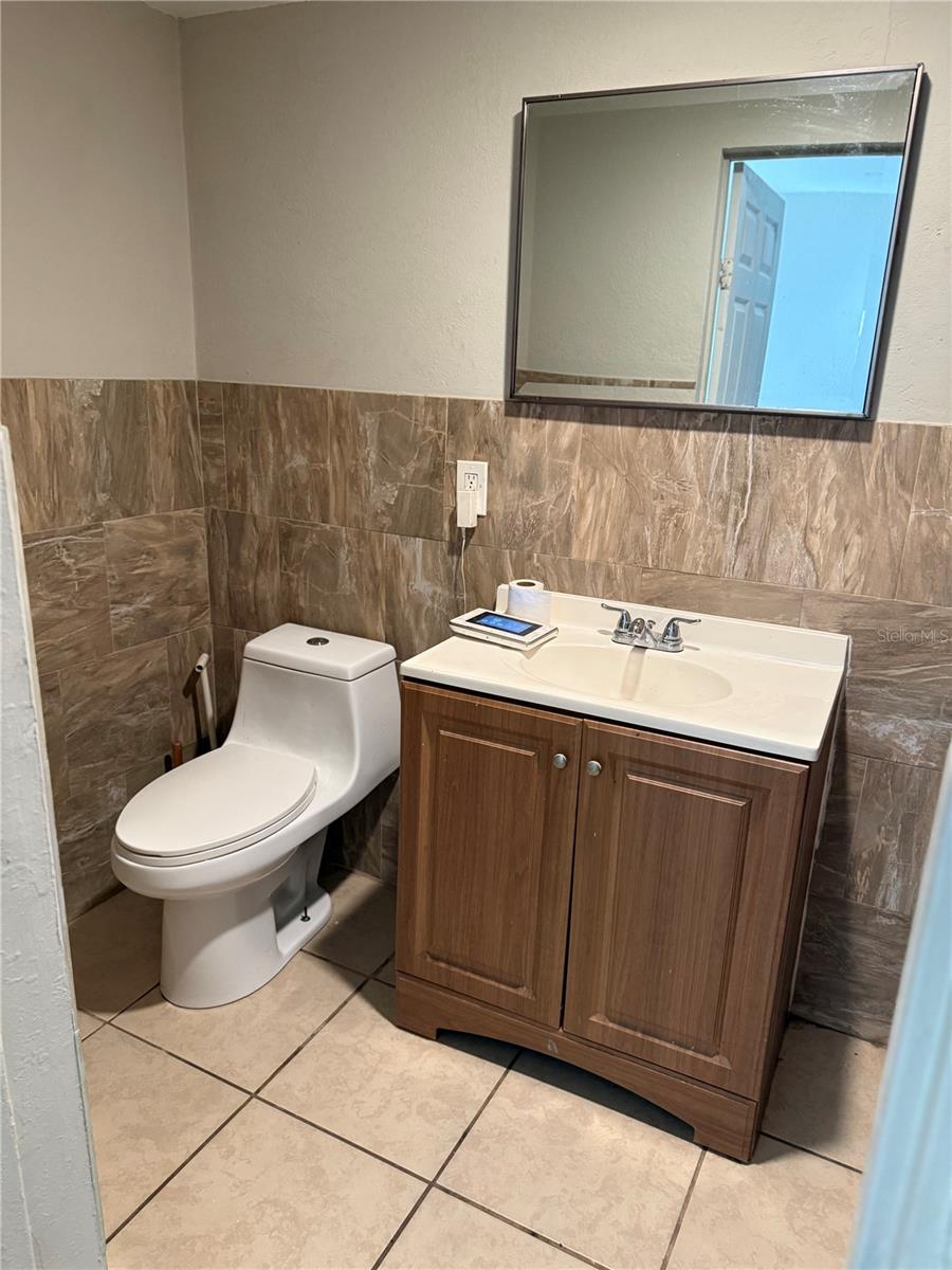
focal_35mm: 24
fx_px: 880
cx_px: 476
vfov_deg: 71.6
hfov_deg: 56.8
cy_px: 635
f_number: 1.78
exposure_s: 1/60
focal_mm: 6.76
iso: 400
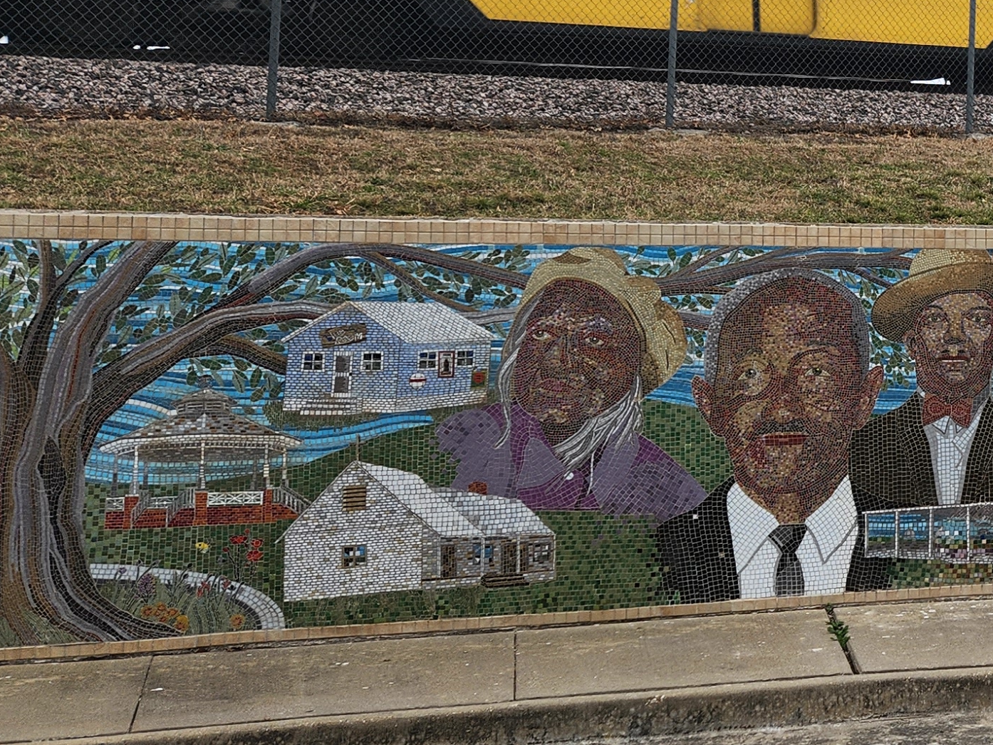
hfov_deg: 25.5
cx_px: 1269
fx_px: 1893
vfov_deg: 22.0
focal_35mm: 66
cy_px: 183
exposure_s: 1/619
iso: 20
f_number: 1.8
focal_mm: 5.4
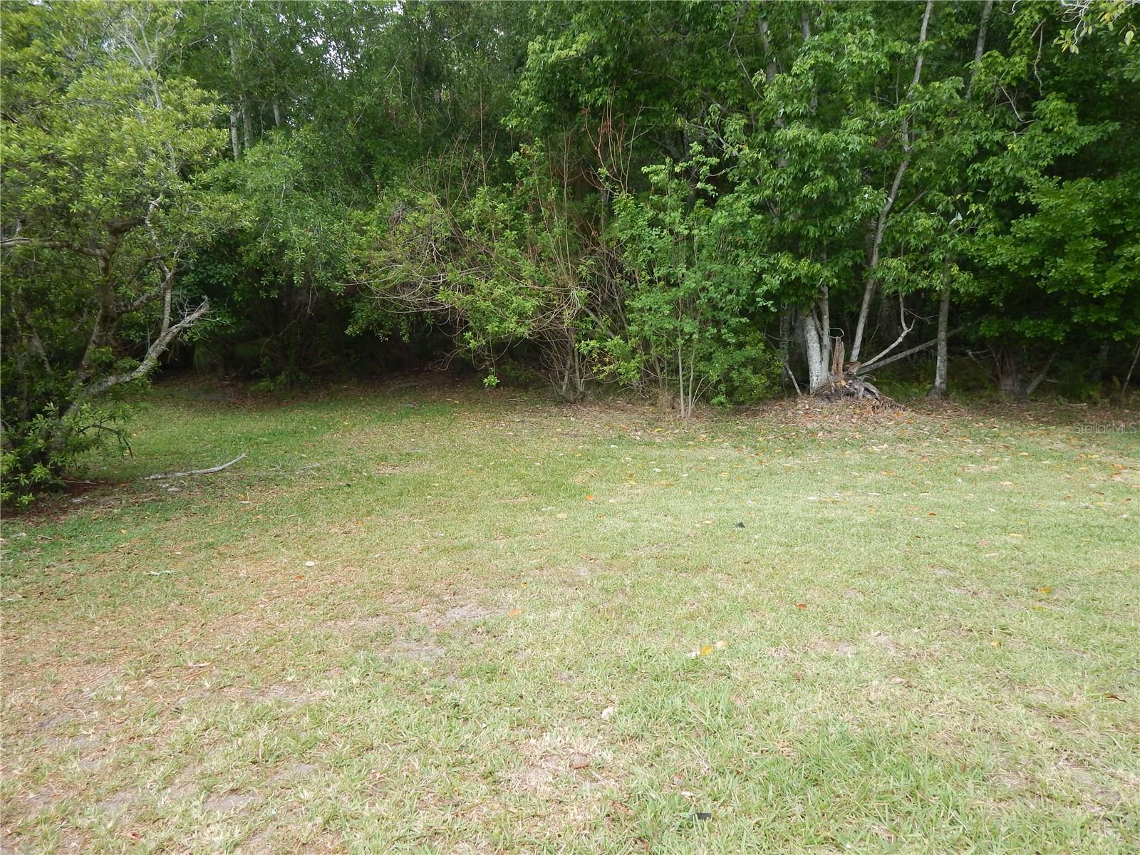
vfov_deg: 61.1
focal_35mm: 22
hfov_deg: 76.4
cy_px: 428
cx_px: 570
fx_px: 725
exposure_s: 1/400
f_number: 3
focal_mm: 4
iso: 125
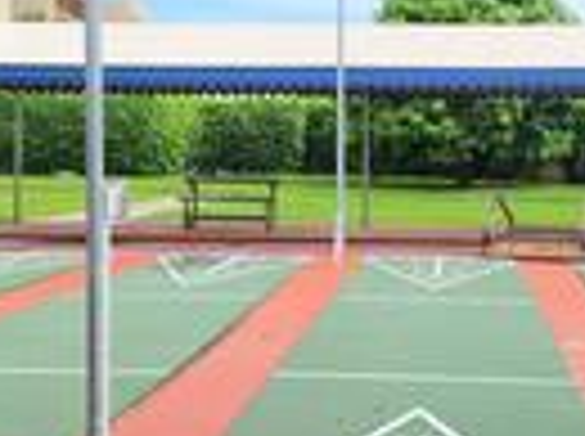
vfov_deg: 20.6
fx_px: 1198
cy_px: 157
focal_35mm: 71
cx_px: 374
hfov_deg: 27.3
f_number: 1.8
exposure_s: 1/833
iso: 12
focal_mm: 6.4
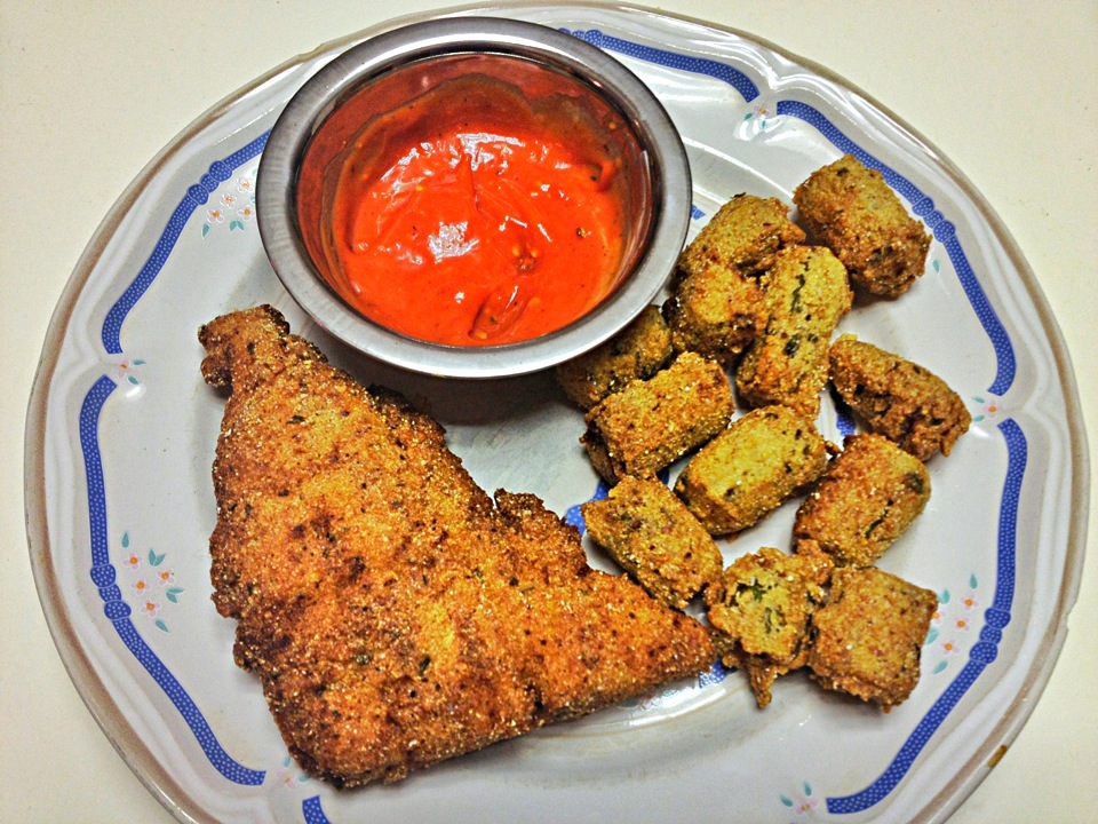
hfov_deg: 52.6
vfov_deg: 40.7
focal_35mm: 35
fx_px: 1110
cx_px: 549
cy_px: 412
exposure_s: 1/40
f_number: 2.4
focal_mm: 4.28
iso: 50
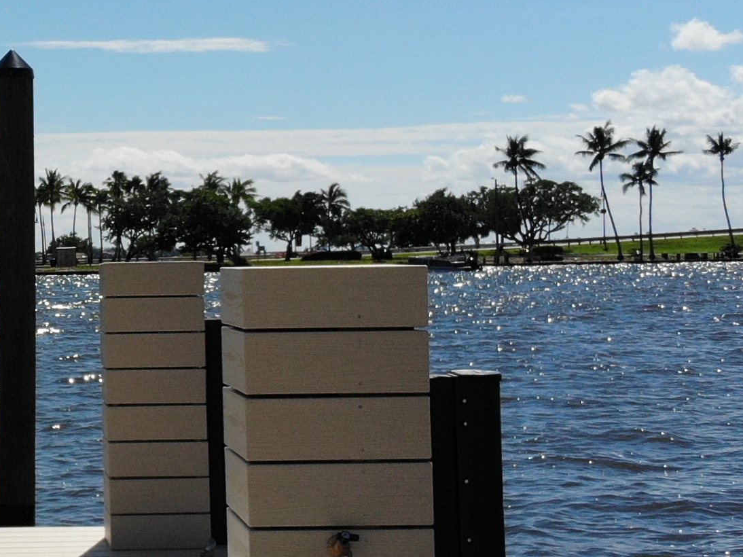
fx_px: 1910
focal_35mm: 89
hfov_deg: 21.2
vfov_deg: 16.6
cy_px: 302
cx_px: -7
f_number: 2.8
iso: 100
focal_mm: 4.5
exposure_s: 1/2150
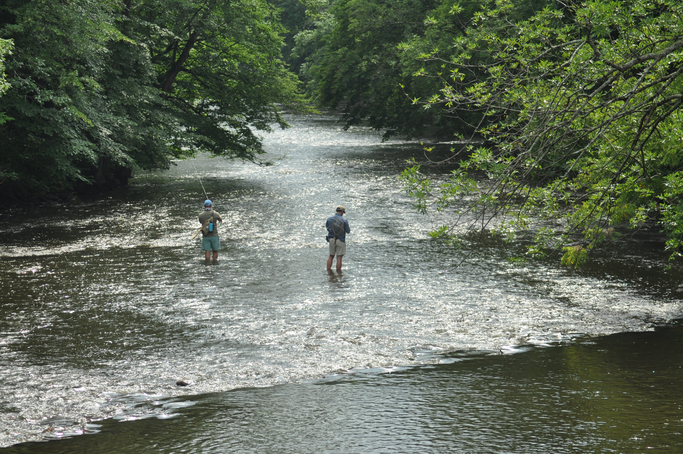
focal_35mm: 128
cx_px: 342
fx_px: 2416
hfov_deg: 16.1
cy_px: 227
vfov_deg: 10.7
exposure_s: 1/500
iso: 320
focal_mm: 85
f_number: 6.3
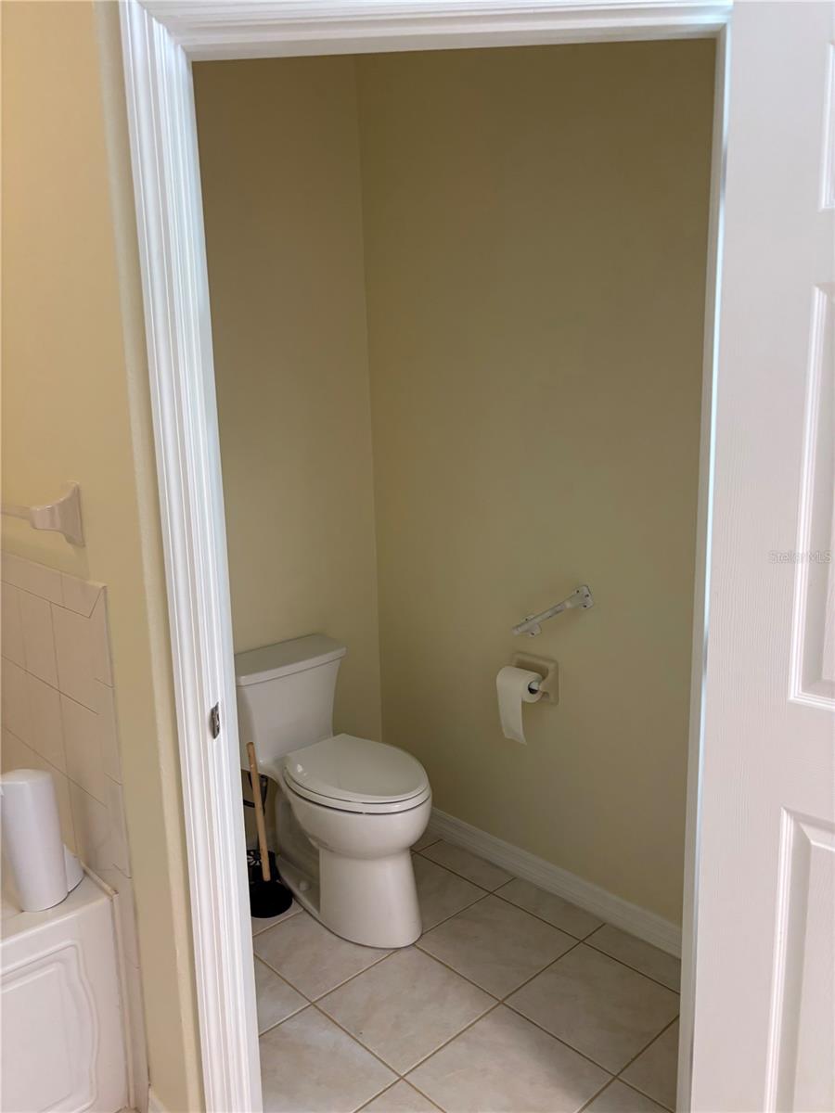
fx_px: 836
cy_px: 556
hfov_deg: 53.1
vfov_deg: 67.3
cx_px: 418
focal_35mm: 26
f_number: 1.6
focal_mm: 5.96
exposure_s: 1/60
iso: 125
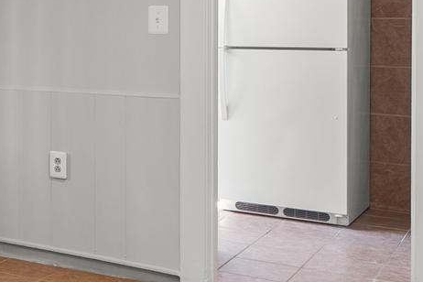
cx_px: -137
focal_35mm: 71
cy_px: 14
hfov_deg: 24.5
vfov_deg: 18.8
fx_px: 834
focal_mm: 16
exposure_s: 1/4
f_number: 8
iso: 320
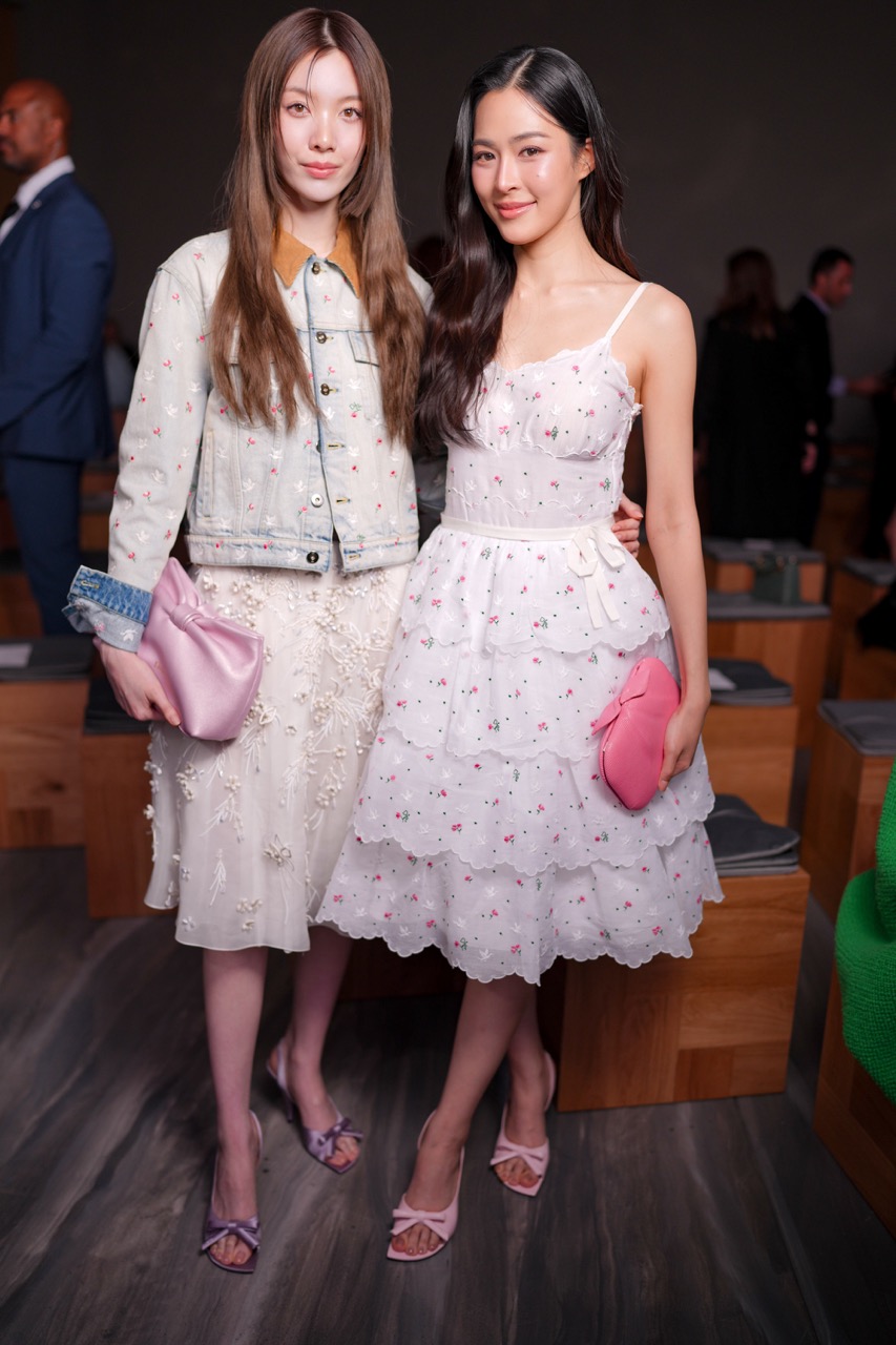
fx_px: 1307
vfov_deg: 54.4
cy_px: 672
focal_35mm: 35
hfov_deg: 37.8
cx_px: 448
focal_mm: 35
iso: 64
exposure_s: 1/200
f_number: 1.6
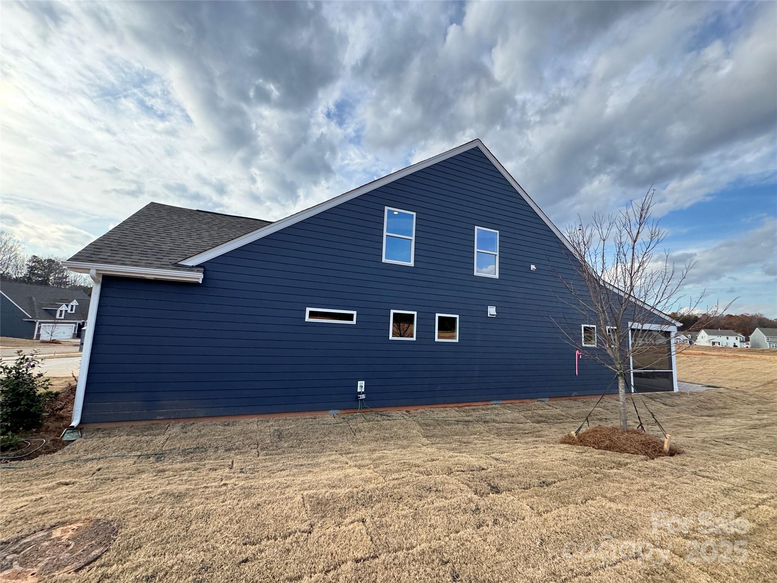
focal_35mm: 14
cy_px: 292
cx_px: 388
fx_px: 314
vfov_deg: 85.7
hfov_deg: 102.1
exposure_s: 1/356
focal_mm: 2.22
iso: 40
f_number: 2.2
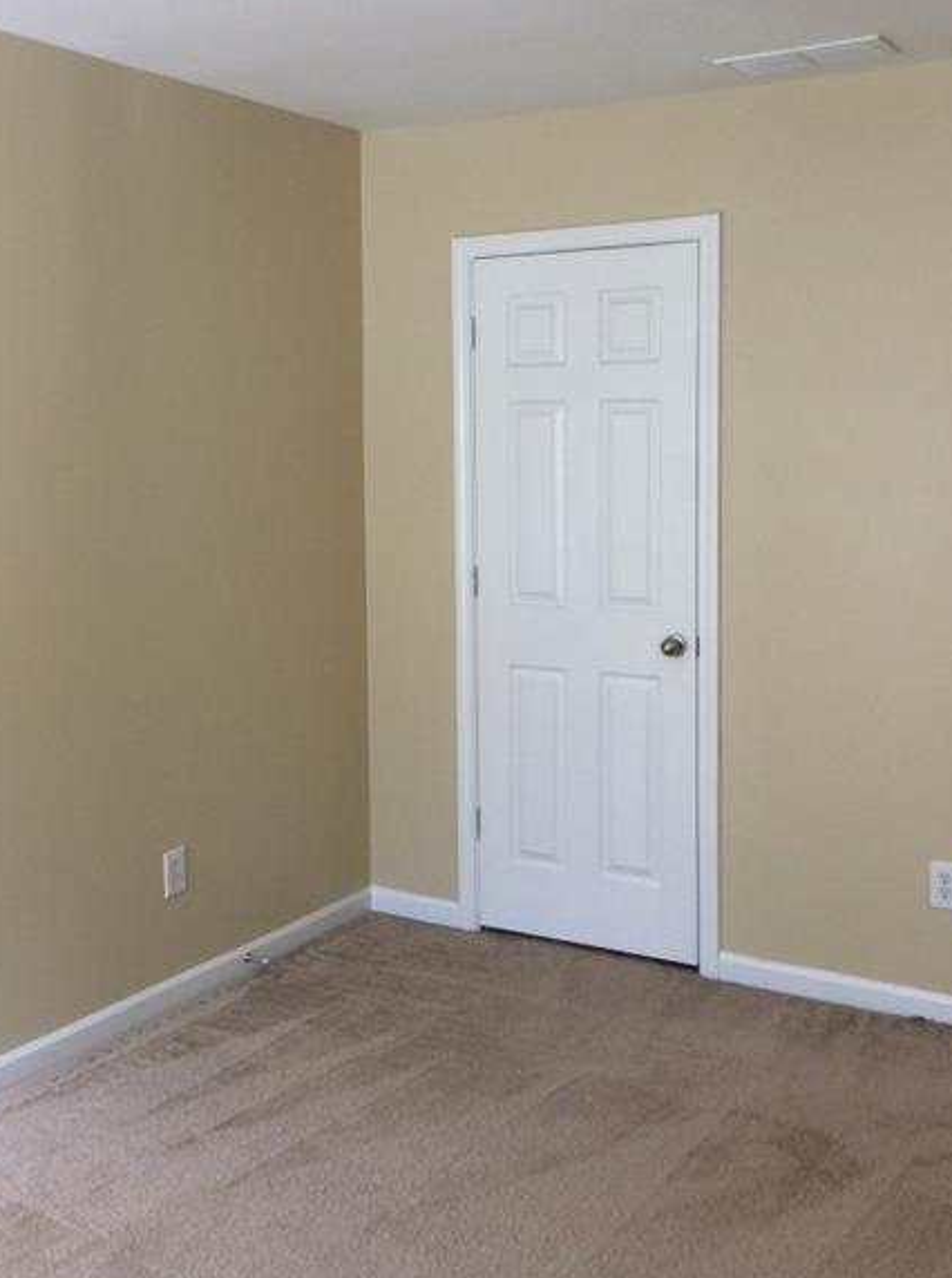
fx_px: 1584
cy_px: 552
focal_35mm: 43
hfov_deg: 33.4
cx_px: 446
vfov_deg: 43.8
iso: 32
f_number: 2.4
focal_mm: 3.3
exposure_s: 1/33
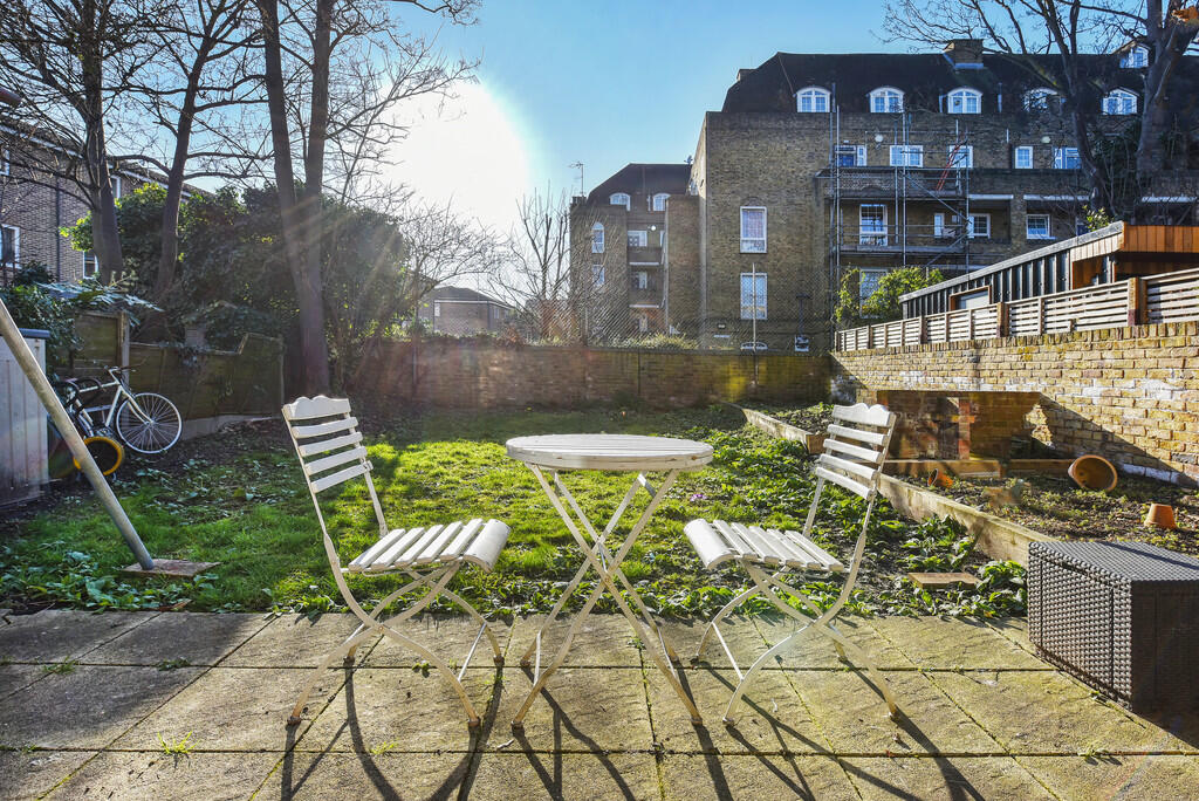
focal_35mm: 19
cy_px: 400
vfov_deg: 64.6
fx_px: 633
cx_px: 600
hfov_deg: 86.9
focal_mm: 19
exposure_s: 1/200
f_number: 9
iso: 50
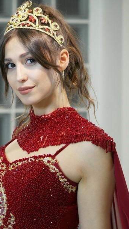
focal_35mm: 294
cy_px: 135
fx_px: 1788
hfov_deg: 4.1
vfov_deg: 7.3
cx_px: 40
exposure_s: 1/100
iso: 400
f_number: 5.6
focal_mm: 145
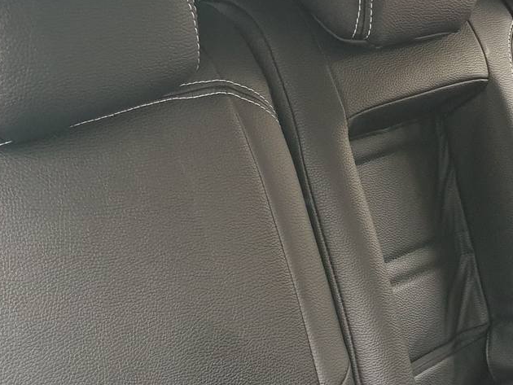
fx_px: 978
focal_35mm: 66
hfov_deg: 29.1
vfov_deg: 22.3
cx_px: 357
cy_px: 210
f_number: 2.4
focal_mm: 4.3
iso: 320
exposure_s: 1/50
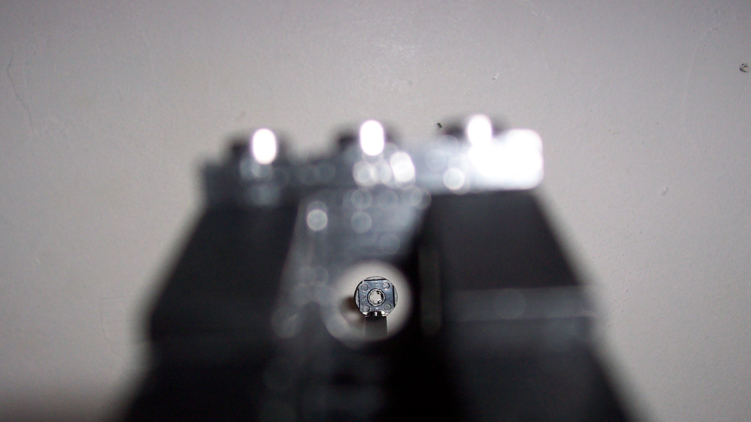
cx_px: 364
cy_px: 288
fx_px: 836
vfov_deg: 28.1
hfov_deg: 48.3
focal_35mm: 42
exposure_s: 1/60
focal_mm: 5.6
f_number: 2.8
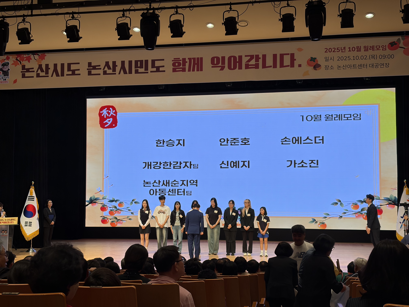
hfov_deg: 36.8
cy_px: 154
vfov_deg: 28.0
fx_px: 614
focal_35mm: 52
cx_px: 204
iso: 25
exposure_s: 1/170
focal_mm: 5.96
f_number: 1.6
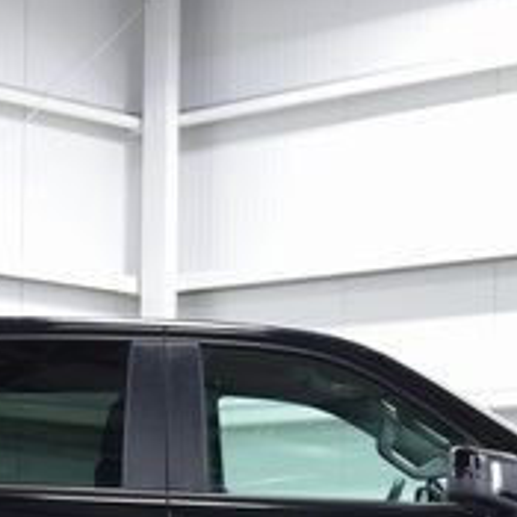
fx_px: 2291
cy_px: 616
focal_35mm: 136
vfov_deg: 12.6
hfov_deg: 12.8
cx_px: 95
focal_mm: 29
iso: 800
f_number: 6.3
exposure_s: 1/15
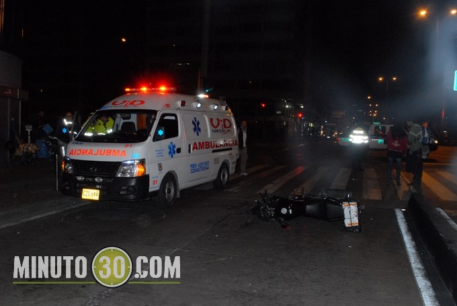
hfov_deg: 57.2
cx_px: 228
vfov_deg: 40.1
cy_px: 153
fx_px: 419
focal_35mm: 33
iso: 1100
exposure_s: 1/40
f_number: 7.1
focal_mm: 22
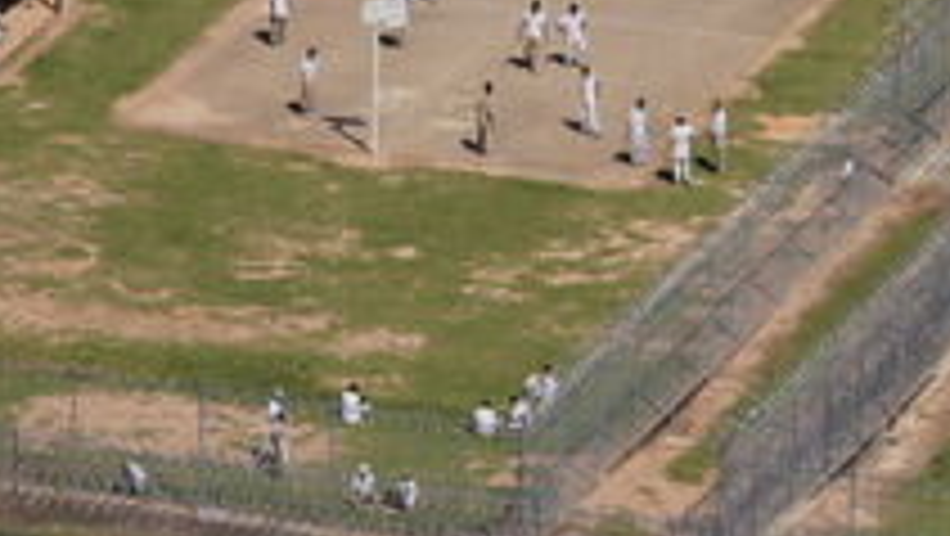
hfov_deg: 2.0
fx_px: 26593
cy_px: 221
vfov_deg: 1.2
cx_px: 457
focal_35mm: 1055
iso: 250
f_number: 5.6
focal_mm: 400
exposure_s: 1/1250
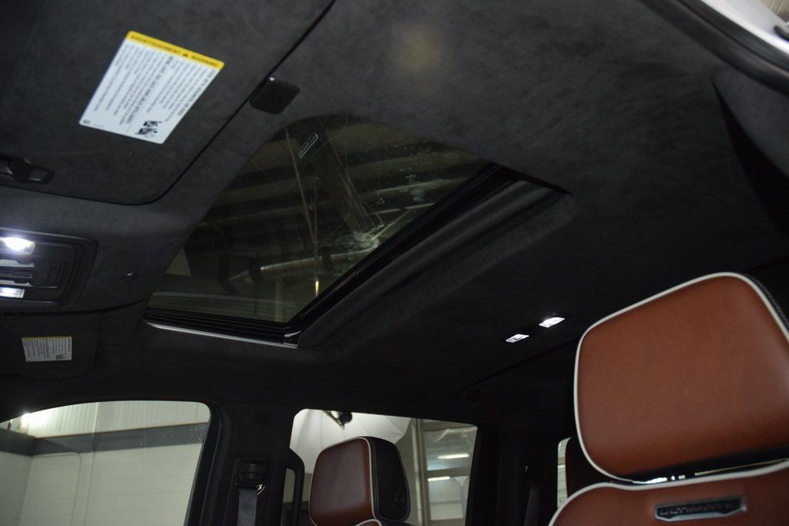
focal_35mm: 27
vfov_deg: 47.9
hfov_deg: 67.4
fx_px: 592
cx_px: 394
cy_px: 263
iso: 1600
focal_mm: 18
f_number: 3.5
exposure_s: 1/100
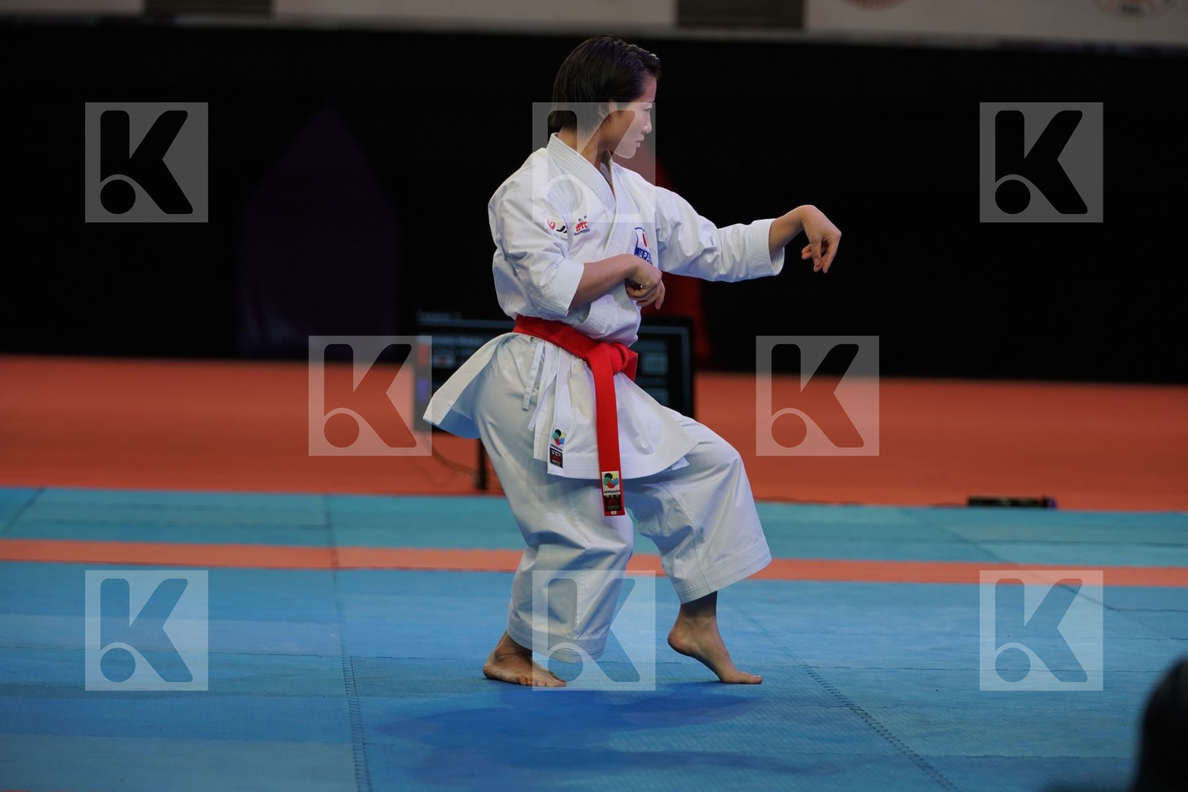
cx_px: 594
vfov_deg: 8.7
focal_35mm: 157
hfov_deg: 13.1
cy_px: 396
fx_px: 5181
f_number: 4
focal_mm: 157
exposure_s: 1/500
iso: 500
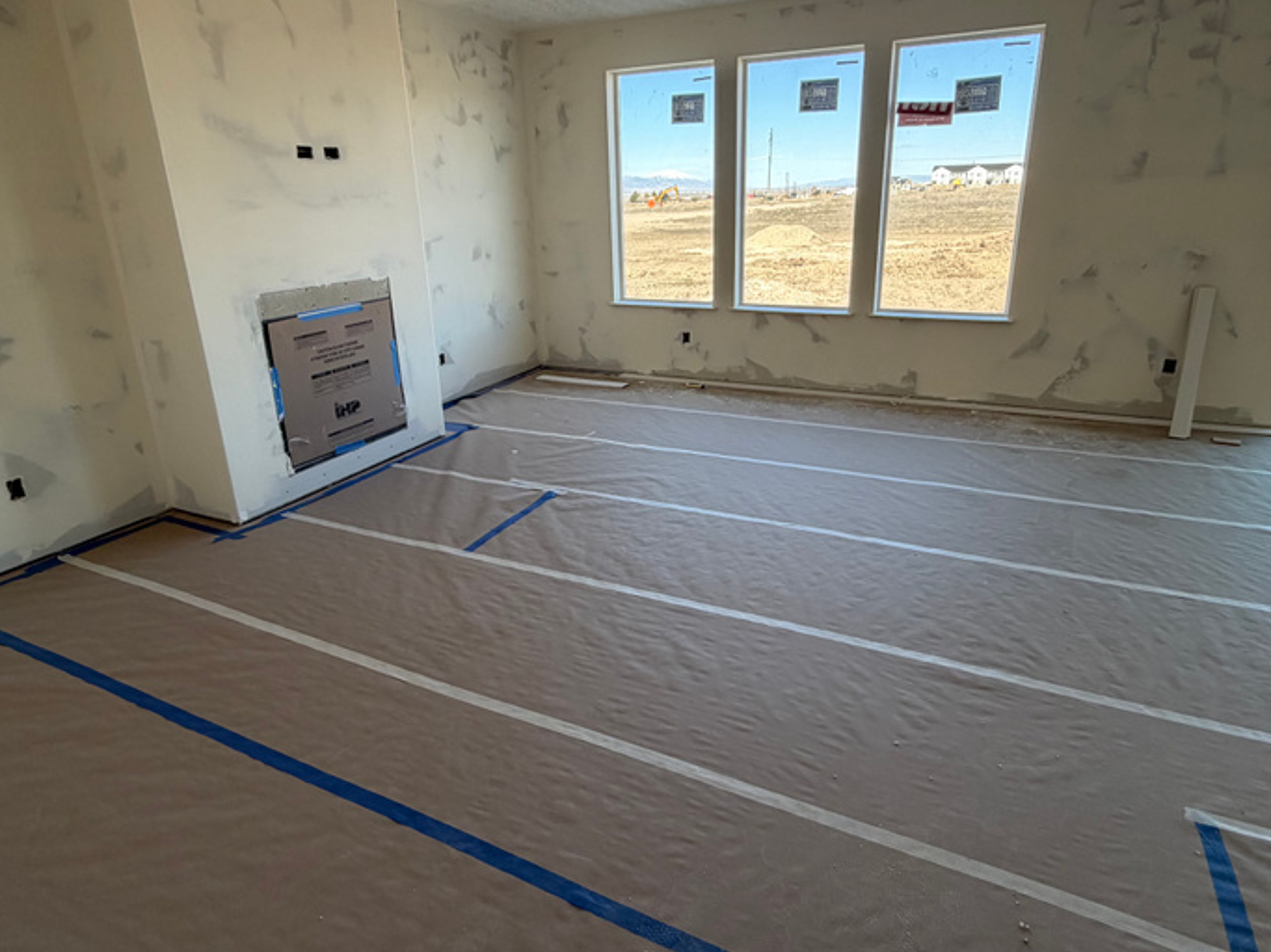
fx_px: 771
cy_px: 443
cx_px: 636
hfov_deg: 79.0
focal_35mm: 21
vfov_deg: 63.4
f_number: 2.2
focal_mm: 2.22
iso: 80
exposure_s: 1/121
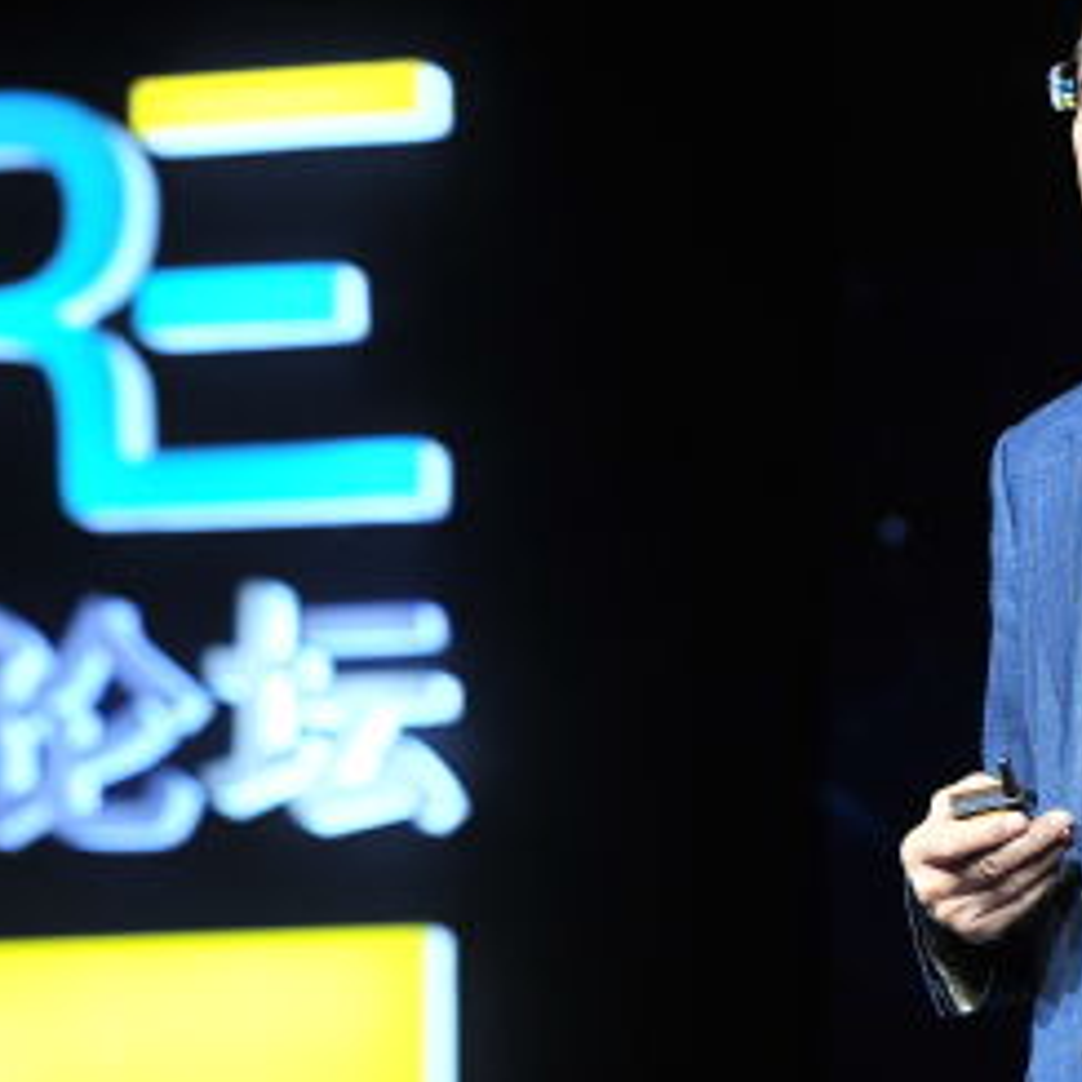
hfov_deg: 4.7
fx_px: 13297
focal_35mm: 376
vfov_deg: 4.7
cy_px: 647
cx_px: 195
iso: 1000
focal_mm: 135
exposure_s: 1/200
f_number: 4.5
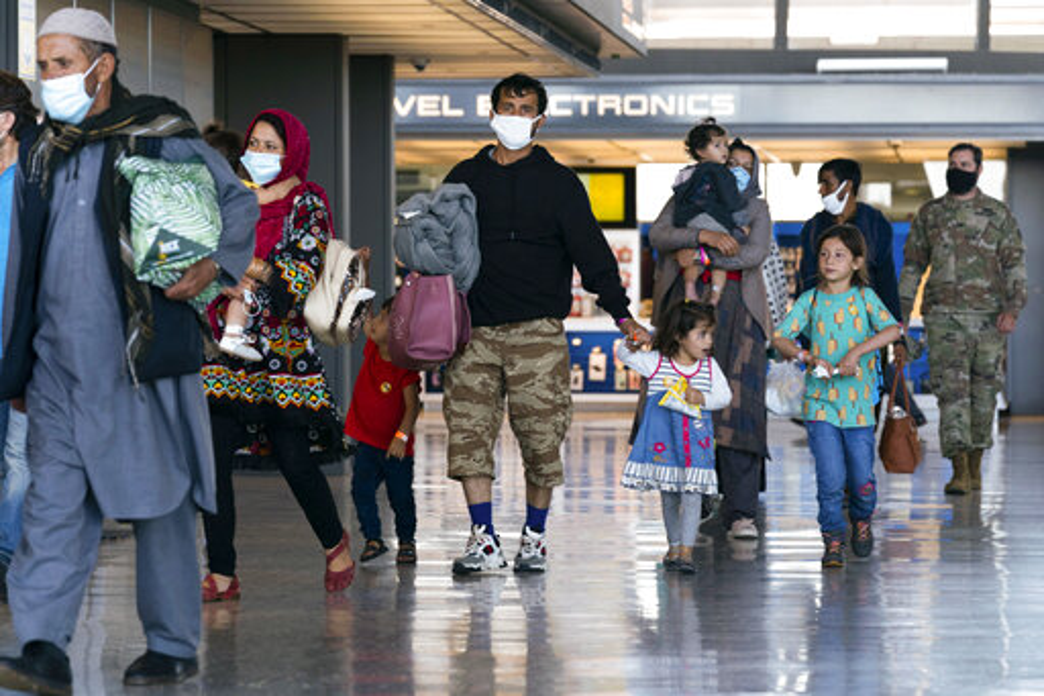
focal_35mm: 151
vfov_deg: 9.1
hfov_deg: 13.6
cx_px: 522
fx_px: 4377
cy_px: 348
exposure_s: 1/400
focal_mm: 151
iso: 1600
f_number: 5.6
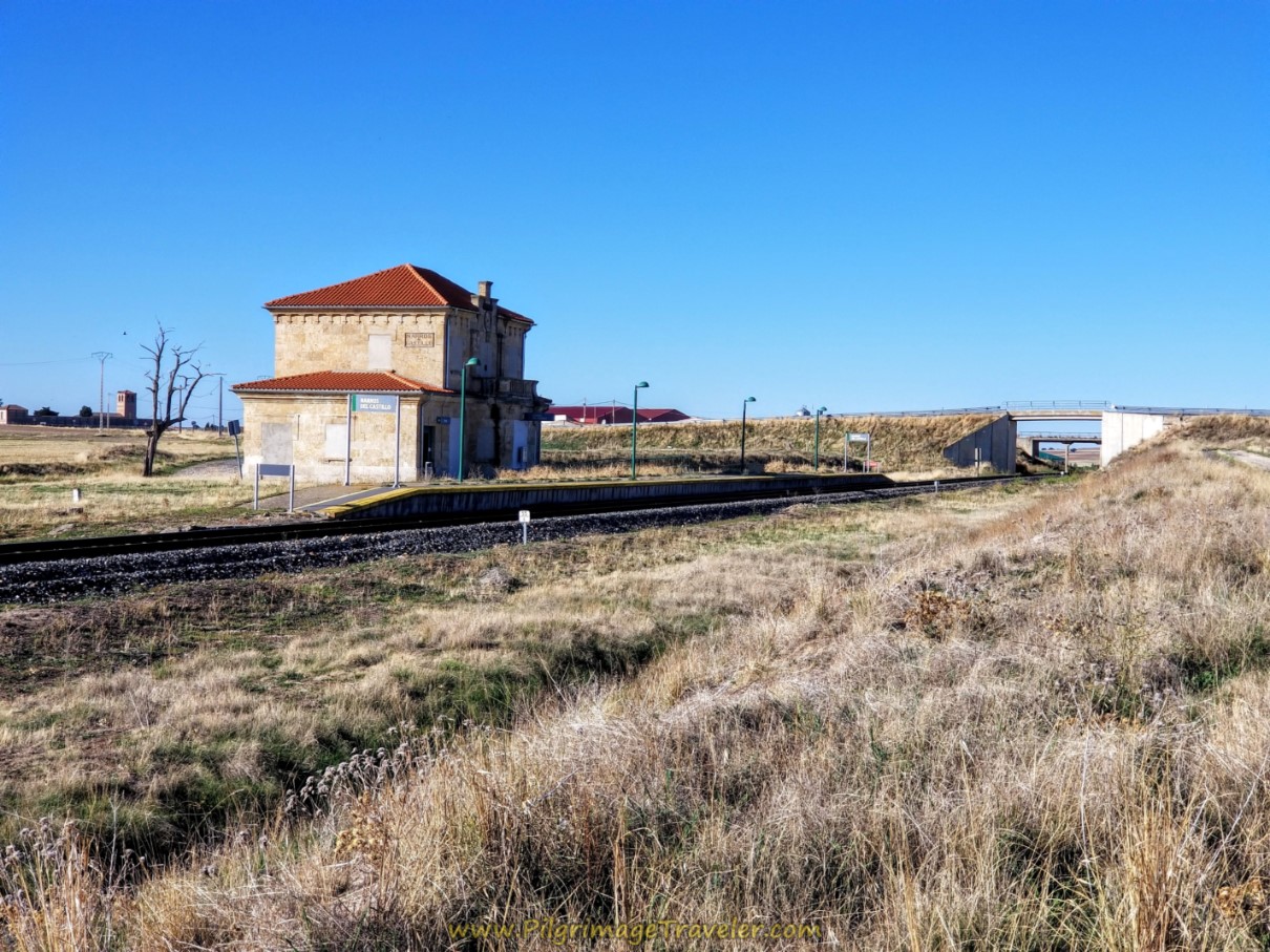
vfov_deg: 28.0
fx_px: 1907
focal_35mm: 52
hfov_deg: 36.8
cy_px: 476
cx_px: 635
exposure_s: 1/908
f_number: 2.4
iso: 25
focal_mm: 6
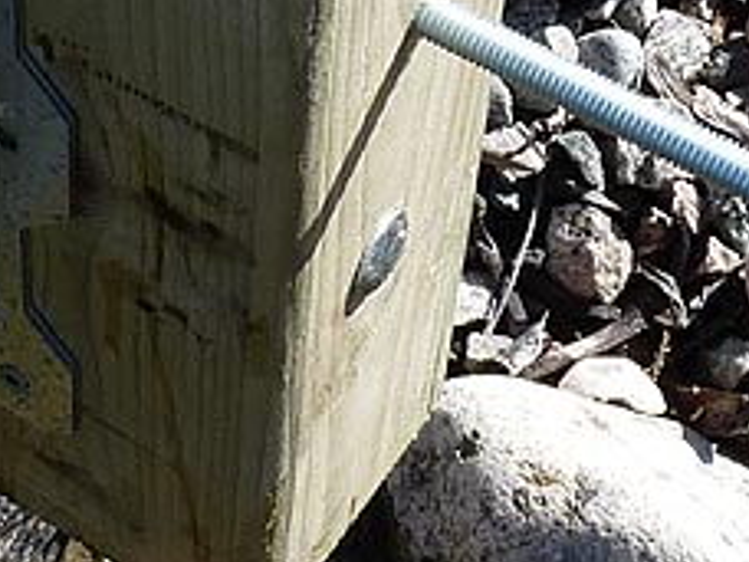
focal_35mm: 135
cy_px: 46
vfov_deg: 10.9
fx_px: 2921
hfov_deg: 14.6
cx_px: 240
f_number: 5.6
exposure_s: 1/250
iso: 100
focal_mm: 4.8
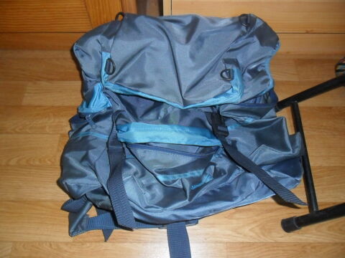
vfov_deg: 51.4
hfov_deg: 65.3
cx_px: 172
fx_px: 269
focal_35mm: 27
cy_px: 129
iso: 400
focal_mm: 4.9
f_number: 3.5
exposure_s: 1/45
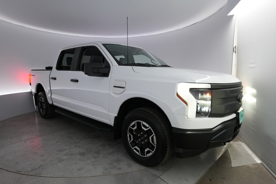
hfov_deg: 90.0
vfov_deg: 67.4
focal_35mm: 18
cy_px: 92
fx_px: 138
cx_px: 138
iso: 1250
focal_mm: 18
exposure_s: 1/160
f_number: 4
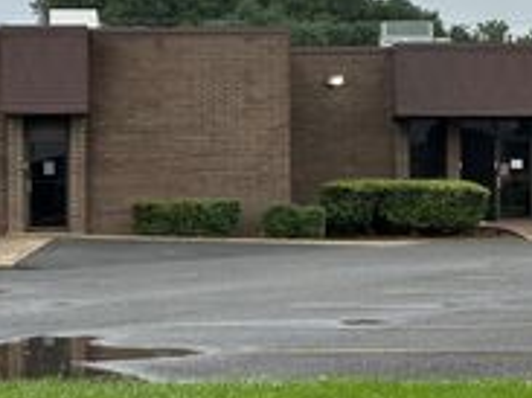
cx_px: 320
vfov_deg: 11.3
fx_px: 2012
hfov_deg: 15.1
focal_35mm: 131
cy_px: 92
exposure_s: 1/2114
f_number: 1.78
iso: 64
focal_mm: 6.86
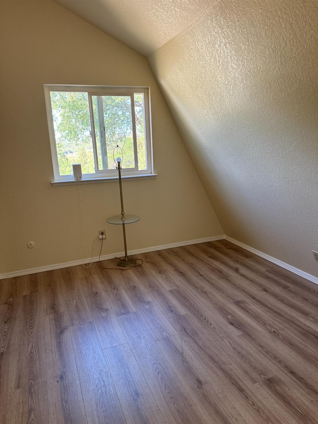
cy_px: 212
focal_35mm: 24
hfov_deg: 56.8
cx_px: 159
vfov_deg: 71.6
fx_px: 294
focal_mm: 6.76
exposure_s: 1/120
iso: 200
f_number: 1.78
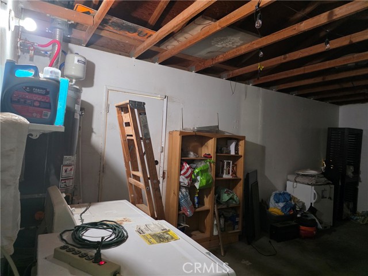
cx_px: 184
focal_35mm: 23
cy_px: 138
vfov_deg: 58.9
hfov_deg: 73.9
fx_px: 245
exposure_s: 1/120
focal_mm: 6.3
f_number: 1.7
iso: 1600
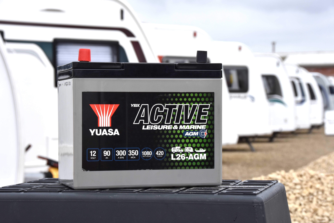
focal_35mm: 105
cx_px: 167
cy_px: 112
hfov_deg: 19.5
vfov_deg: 13.0
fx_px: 974
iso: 400
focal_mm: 70
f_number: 11
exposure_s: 1/250
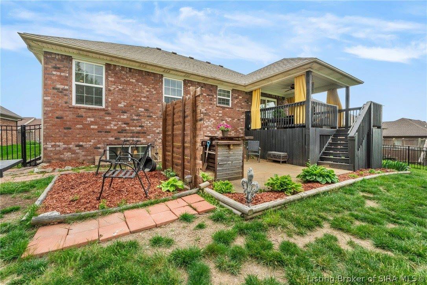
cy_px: 142
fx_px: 178
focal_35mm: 15
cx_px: 214
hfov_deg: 100.4
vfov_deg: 77.3
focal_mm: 10
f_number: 11
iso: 400
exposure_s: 1/100
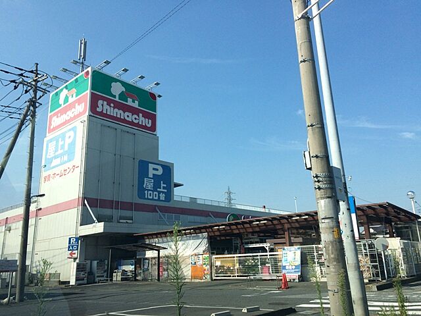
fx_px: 353
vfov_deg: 48.2
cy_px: 158
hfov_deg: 61.7
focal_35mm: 29
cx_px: 210
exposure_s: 1/2053
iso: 32
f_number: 2.2
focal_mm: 4.15
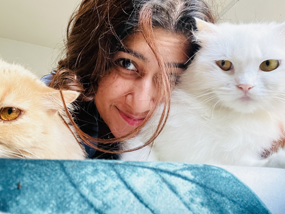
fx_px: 247
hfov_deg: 59.6
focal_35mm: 30
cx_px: 117
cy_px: 85
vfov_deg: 46.5
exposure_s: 1/58
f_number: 2.2
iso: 400
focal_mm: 2.71
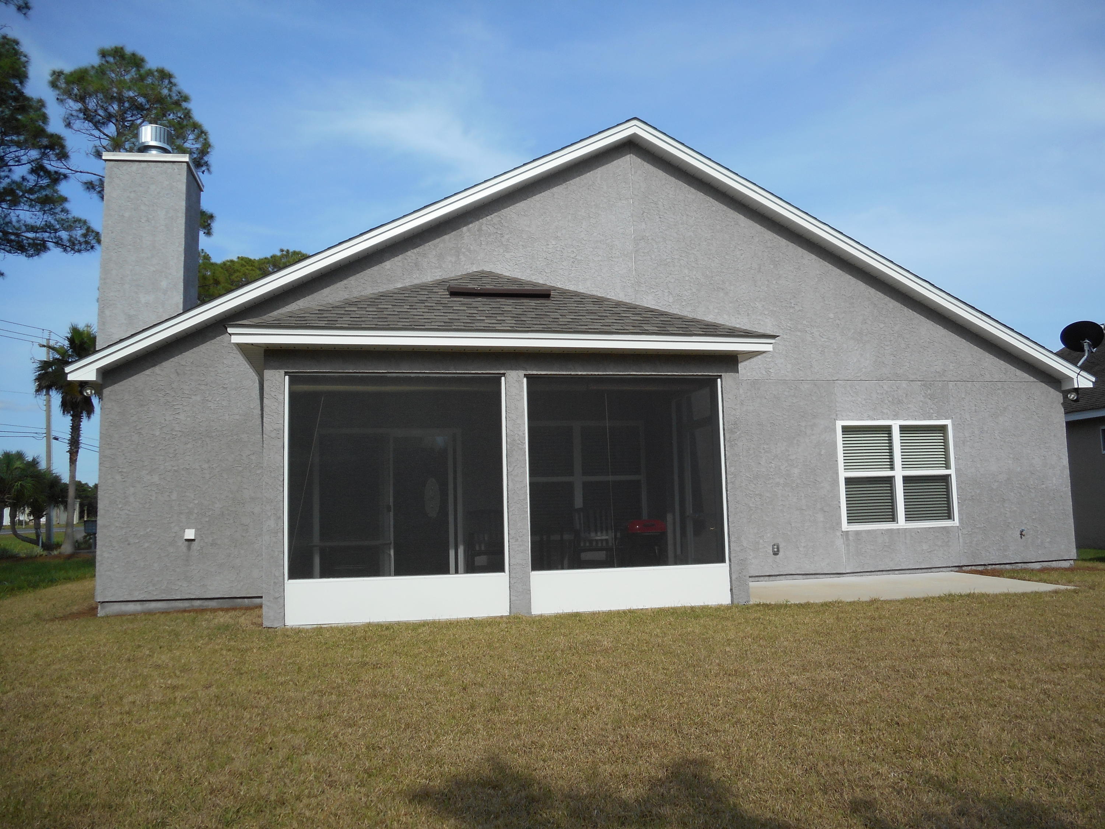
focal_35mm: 29
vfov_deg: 48.2
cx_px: 552
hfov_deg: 61.7
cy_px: 414
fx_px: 926
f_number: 4
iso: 80
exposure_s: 1/800
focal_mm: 5.2
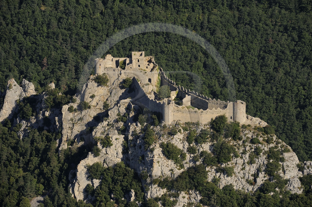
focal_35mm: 200
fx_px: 1732
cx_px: 156
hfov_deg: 10.3
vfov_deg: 6.9
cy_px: 104
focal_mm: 200
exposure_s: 1/1000
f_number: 7.1
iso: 400
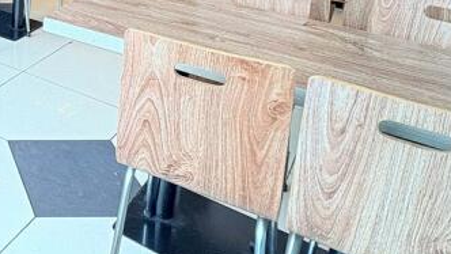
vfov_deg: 22.2
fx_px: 562
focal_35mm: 47
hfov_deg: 34.3
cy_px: -98
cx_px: -101
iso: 100
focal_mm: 2.22
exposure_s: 1/100
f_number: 2.2
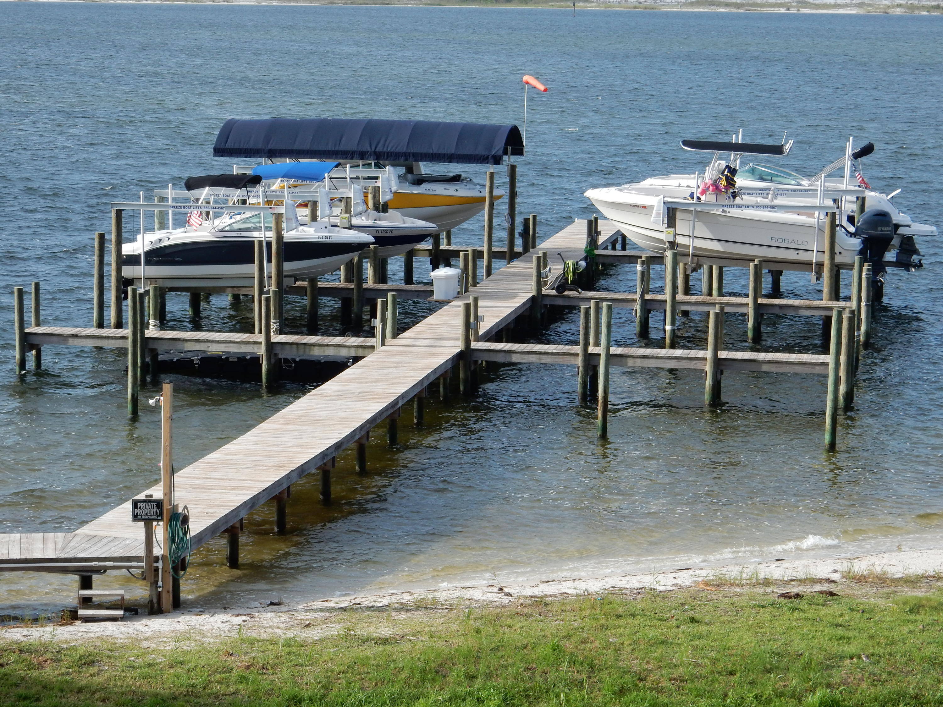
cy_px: 354
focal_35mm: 99
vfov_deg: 14.9
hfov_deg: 19.8
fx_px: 2697
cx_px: 472
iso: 125
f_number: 5.3
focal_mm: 17.6
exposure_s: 1/500
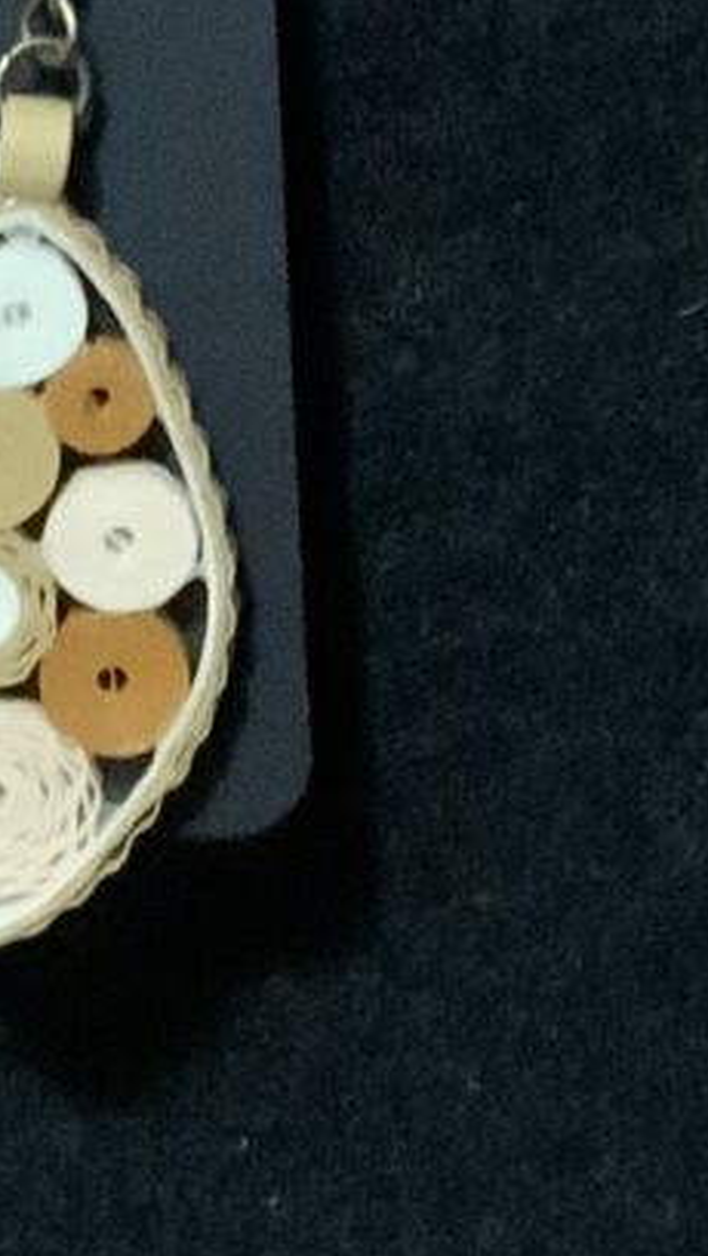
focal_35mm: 198
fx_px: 6597
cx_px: 43
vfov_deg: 10.9
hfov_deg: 6.1
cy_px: 825
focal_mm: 3
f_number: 1.8
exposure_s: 1/18
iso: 640
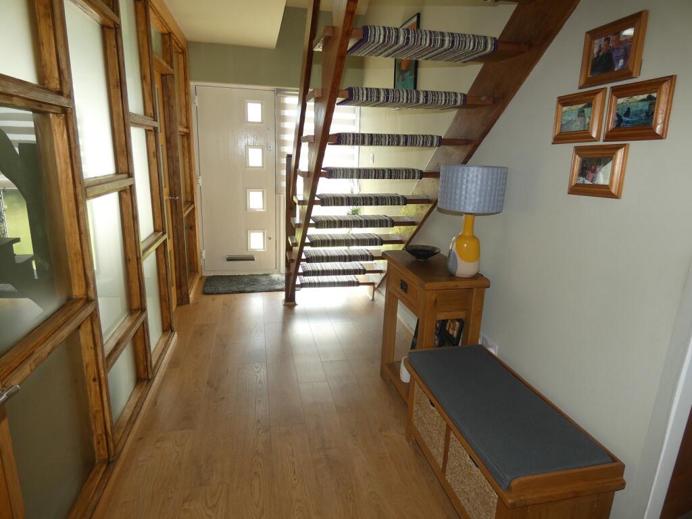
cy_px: 260
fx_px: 400
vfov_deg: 66.0
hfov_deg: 81.7
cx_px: 346
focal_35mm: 20
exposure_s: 1/60
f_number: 2.8
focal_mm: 3.6
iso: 100
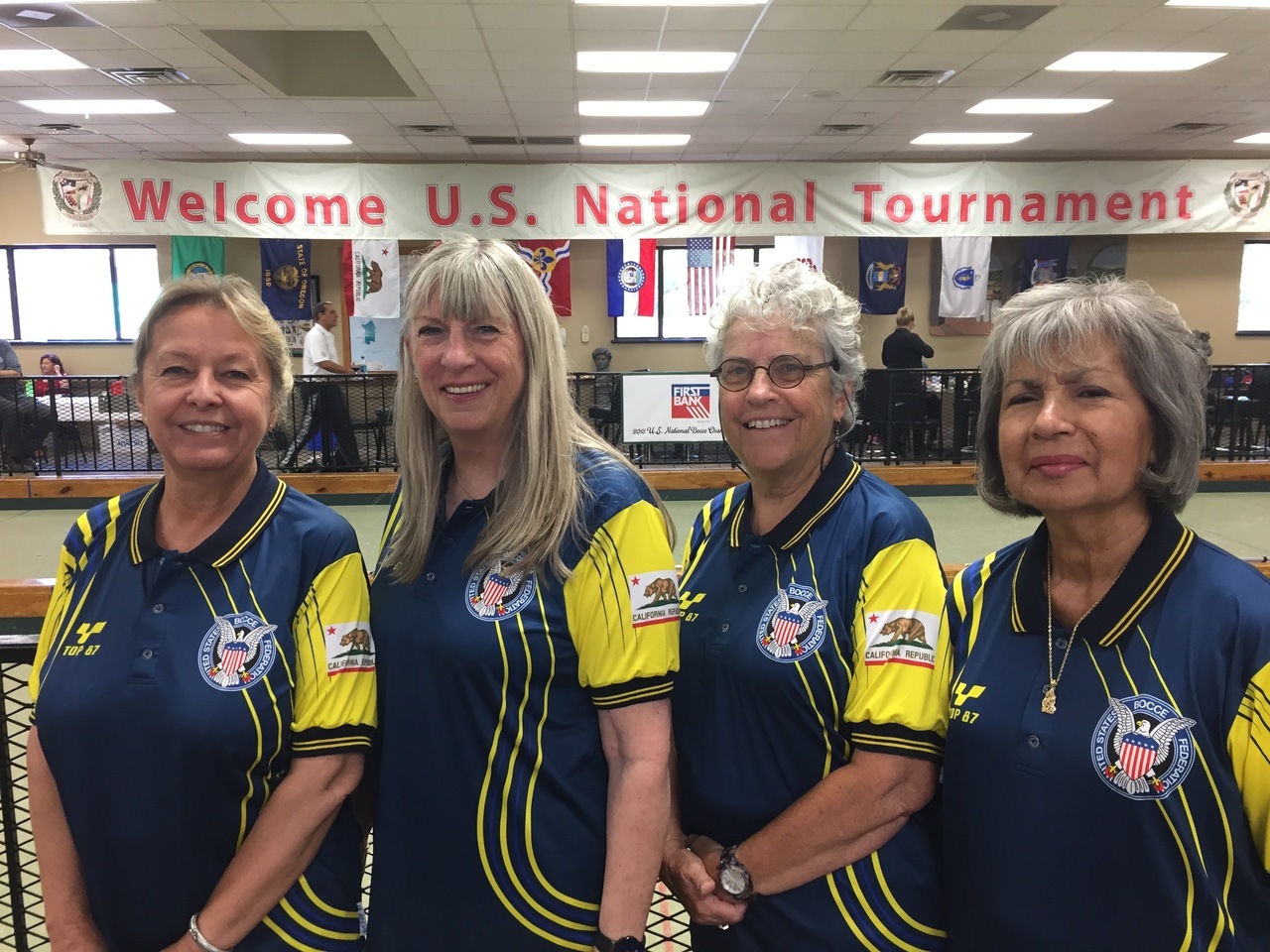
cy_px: 476
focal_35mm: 29
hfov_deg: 61.7
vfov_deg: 48.2
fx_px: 1064
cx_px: 635
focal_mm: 4.15
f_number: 2.2
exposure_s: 1/30
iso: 80
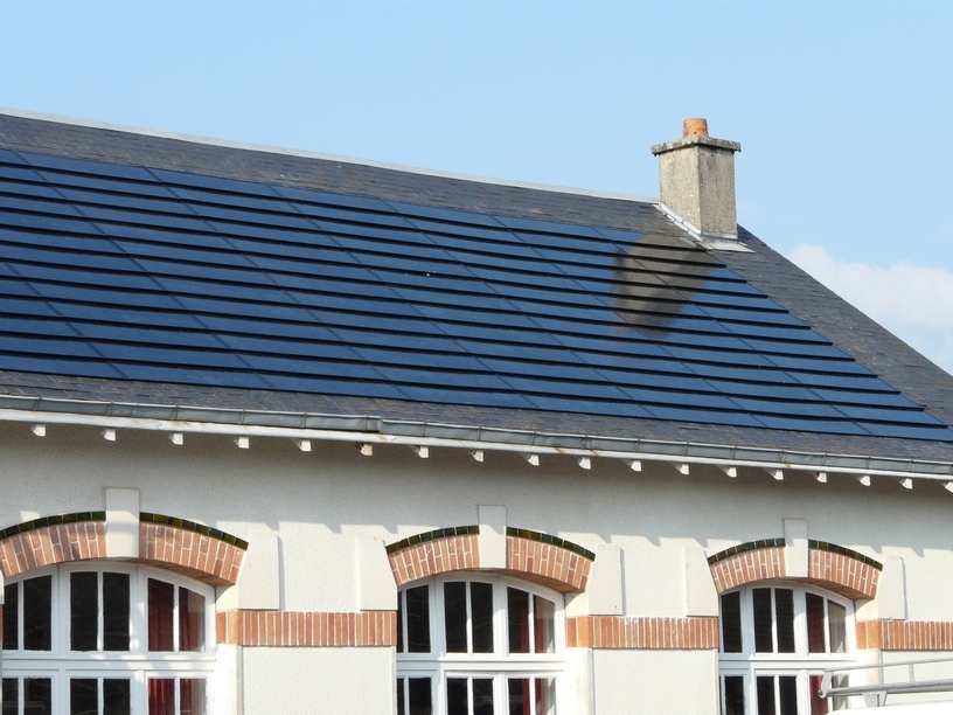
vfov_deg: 13.2
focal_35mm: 112
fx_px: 3083
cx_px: 476
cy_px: 358
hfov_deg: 17.6
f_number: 5.6
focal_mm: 18.3
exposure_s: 1/200
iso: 100
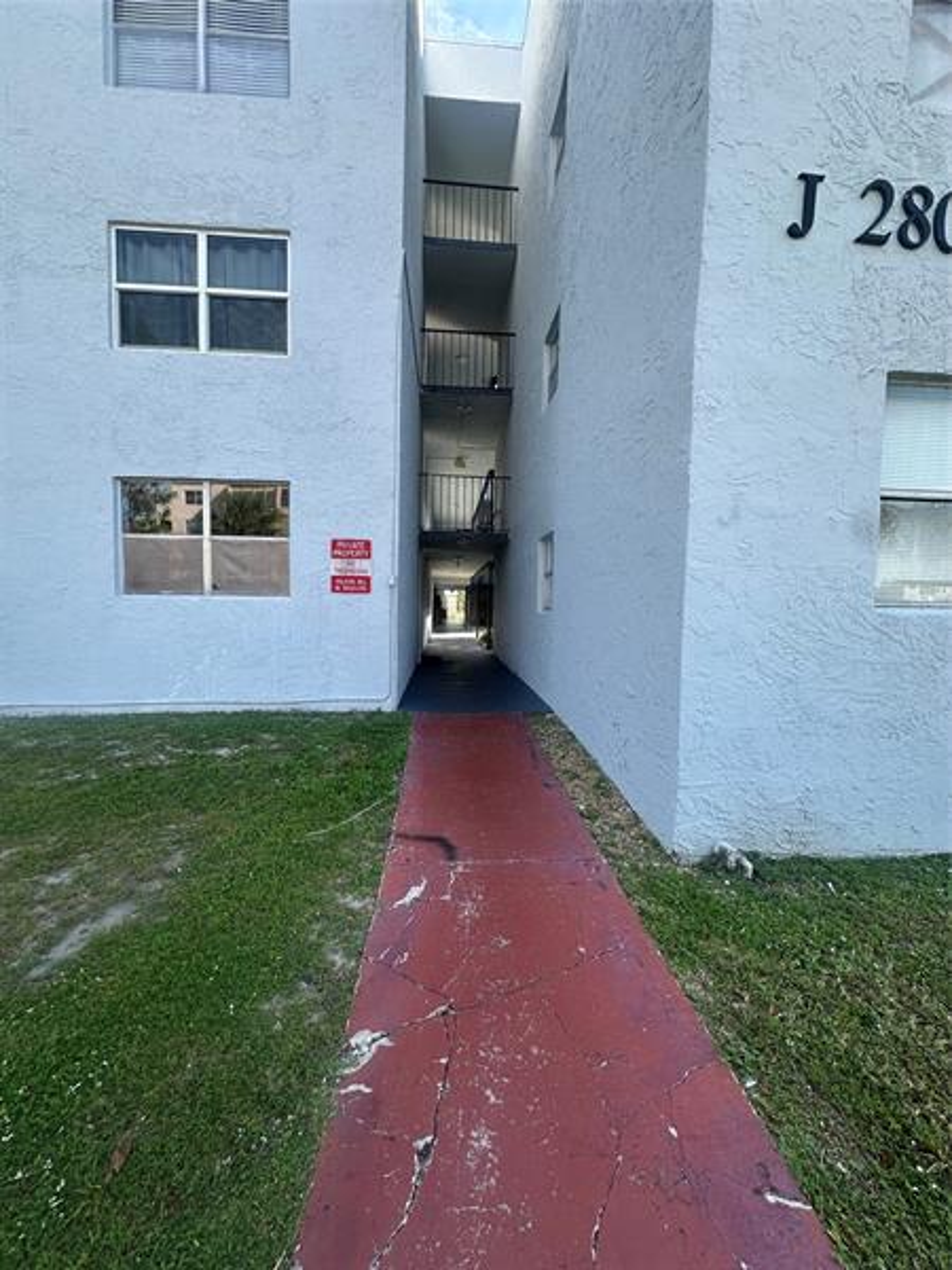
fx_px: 513
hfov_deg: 85.7
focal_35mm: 14
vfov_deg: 102.1
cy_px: 635
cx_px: 476
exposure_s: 1/313
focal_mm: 2.22
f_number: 2.2
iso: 40
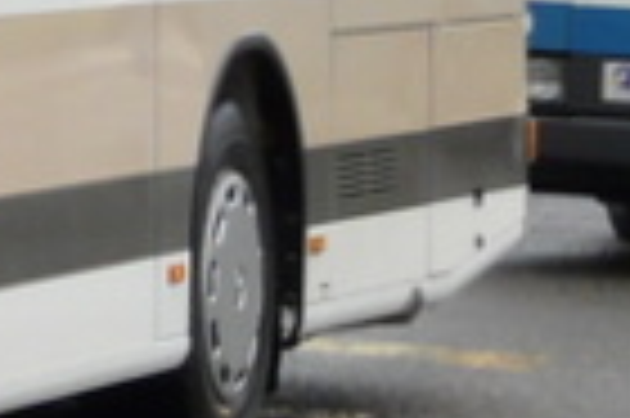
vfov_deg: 3.5
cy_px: -135
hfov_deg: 5.1
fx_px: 6765
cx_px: -1274
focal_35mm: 387
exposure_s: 1/125
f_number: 4
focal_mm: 8.5
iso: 100
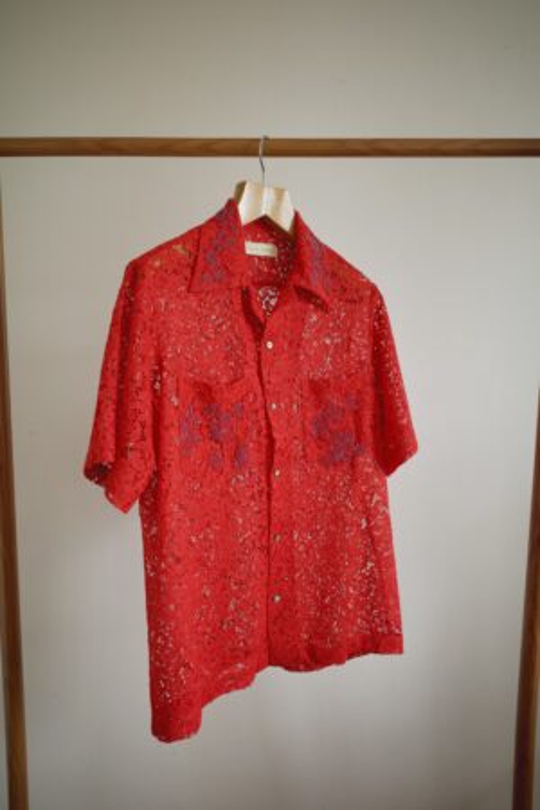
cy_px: 405
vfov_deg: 65.5
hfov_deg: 46.4
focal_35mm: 28
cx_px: 270
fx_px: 630
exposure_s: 1/15
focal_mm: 18.3
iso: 125
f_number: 2.8
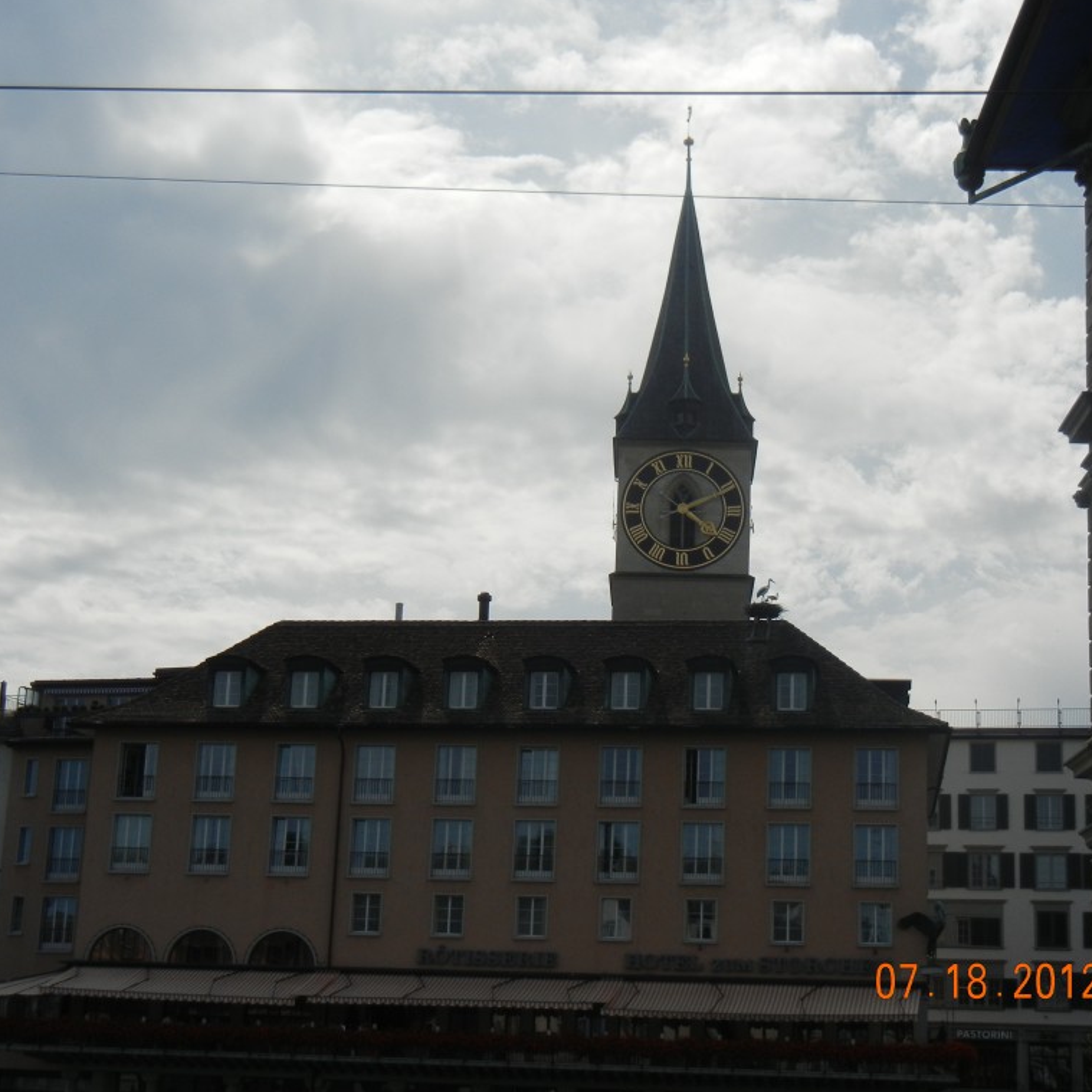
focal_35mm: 62
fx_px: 2213
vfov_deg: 27.7
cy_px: 544
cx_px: 591
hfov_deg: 27.7
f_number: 7.8
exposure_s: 1/798
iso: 160
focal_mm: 9.3
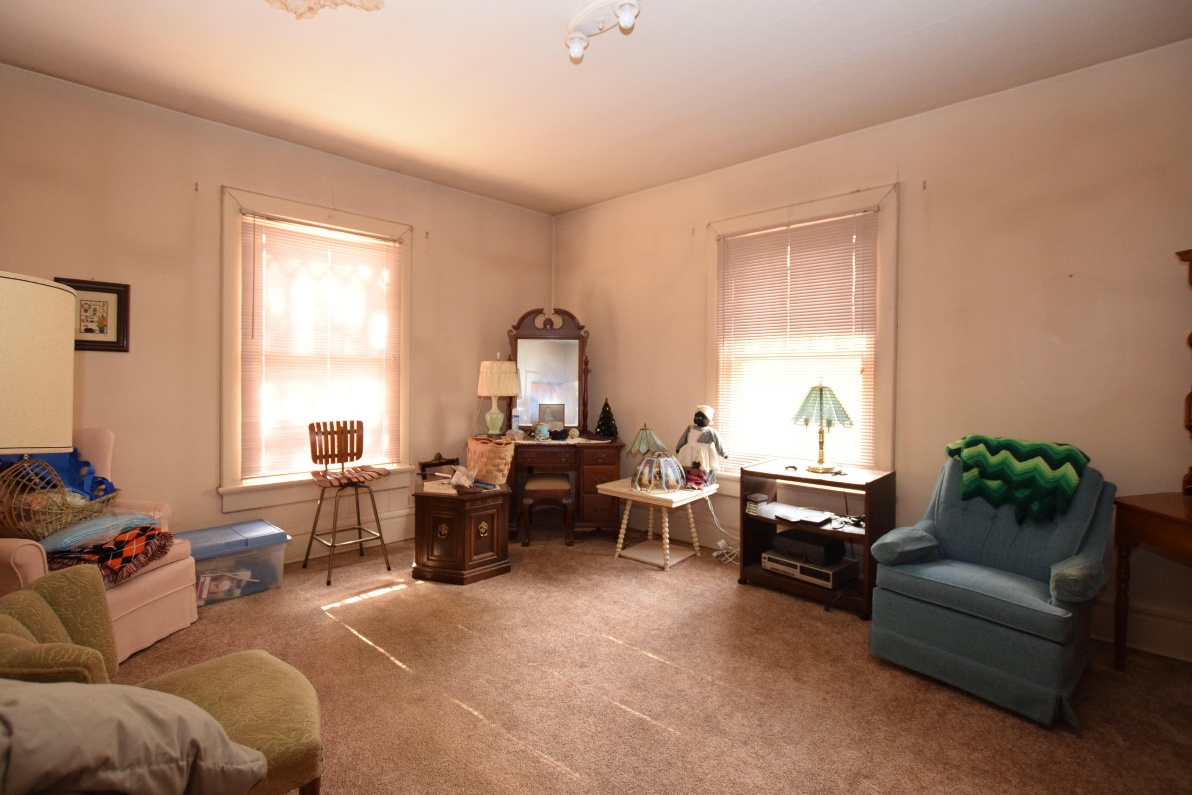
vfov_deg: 73.7
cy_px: 389
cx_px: 570
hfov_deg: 96.7
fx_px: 530
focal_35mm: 16
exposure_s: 1/60
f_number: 3.5
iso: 1800
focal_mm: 10
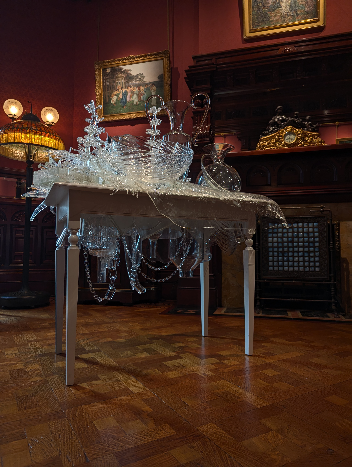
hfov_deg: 56.9
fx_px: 325
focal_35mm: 24
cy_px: 234
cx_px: 176
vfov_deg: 71.5
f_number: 1.85
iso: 281
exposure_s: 1/120
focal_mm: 6.81
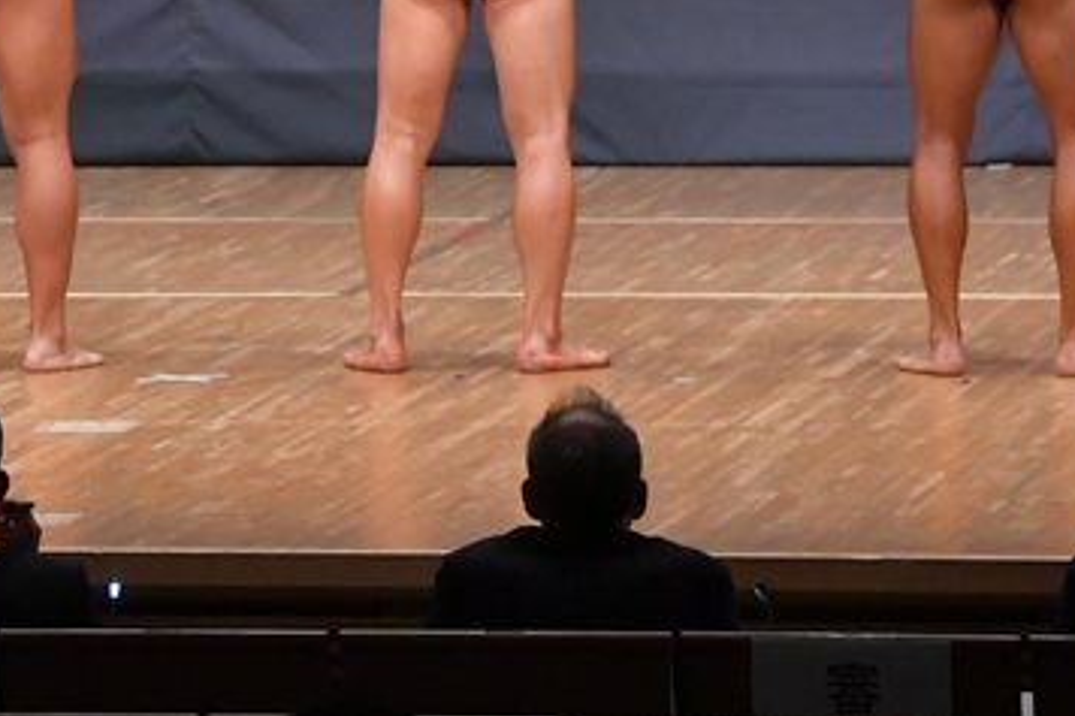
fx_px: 11879
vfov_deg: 3.4
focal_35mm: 398
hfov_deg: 5.2
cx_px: 258
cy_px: -54
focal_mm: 122
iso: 6400
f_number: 5.6
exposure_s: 1/400
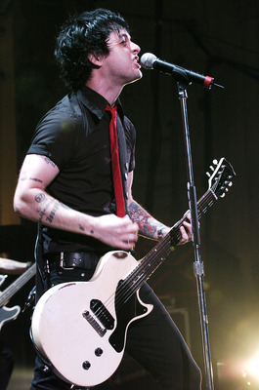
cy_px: 195
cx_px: 130
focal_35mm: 105
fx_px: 1138
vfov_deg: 19.5
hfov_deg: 13.0
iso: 800
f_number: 4.5
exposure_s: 1/125
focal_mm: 70
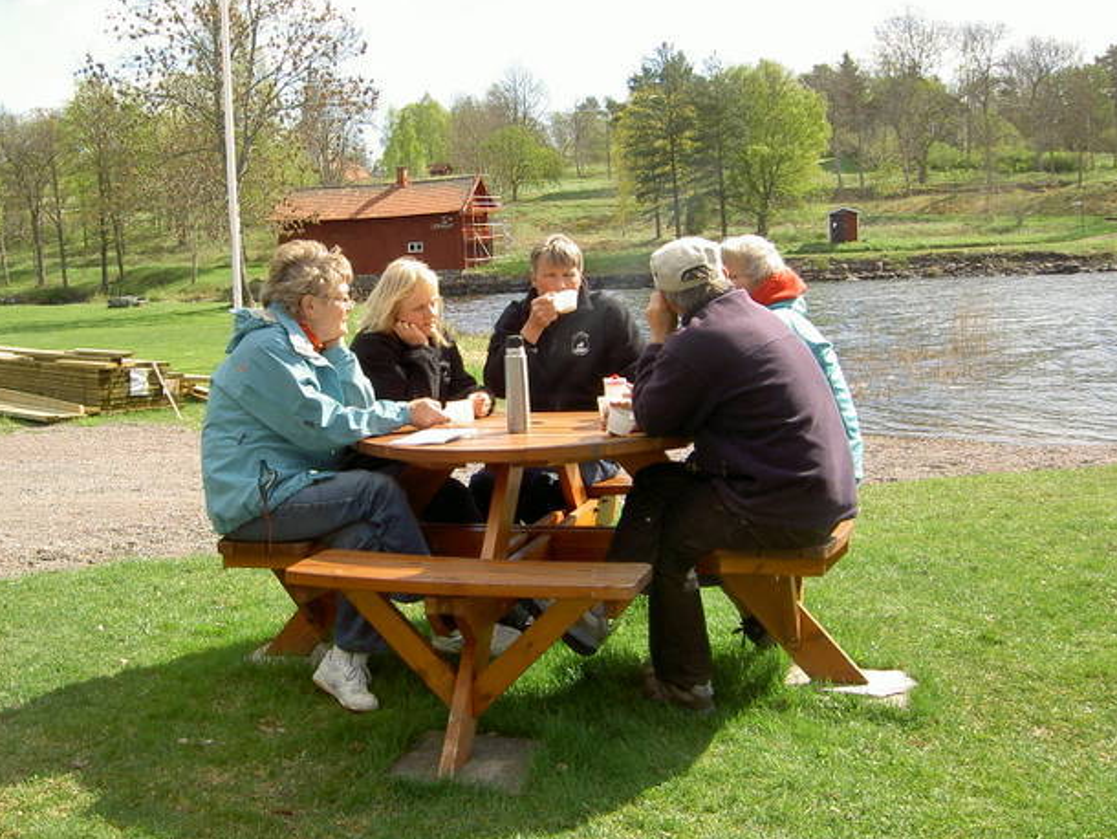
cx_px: 485
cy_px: 384
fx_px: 1259
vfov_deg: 36.8
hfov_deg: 47.7
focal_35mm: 39
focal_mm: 5.6
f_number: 4.7
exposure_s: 1/125
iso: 50
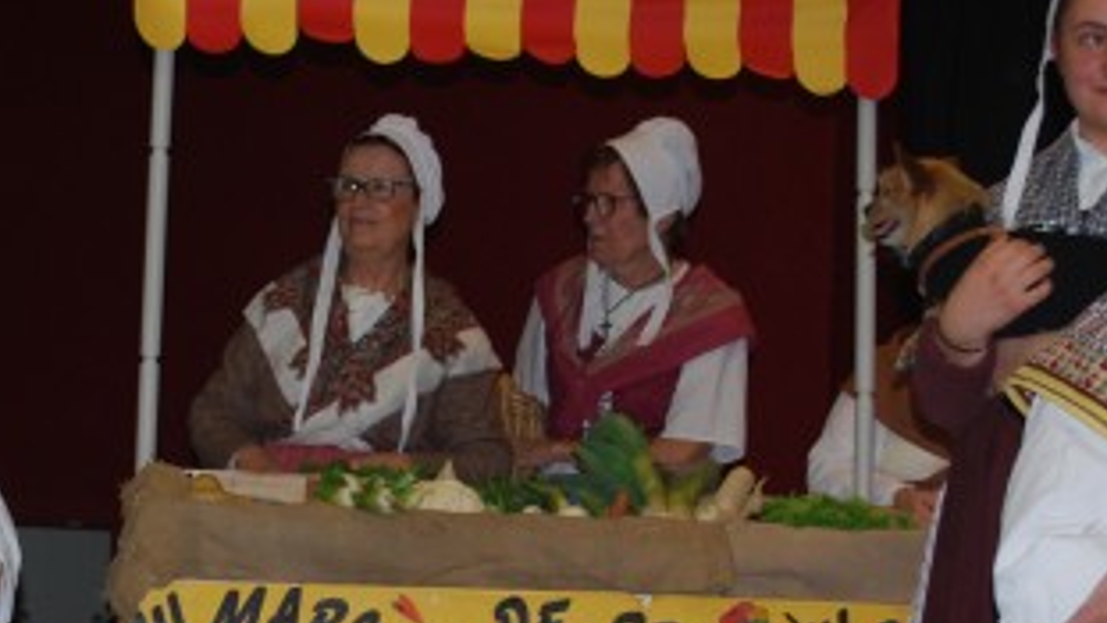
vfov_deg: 11.0
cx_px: 253
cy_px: 472
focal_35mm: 110
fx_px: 3229
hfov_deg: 19.3
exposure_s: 1/60
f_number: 5
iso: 220
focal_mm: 34
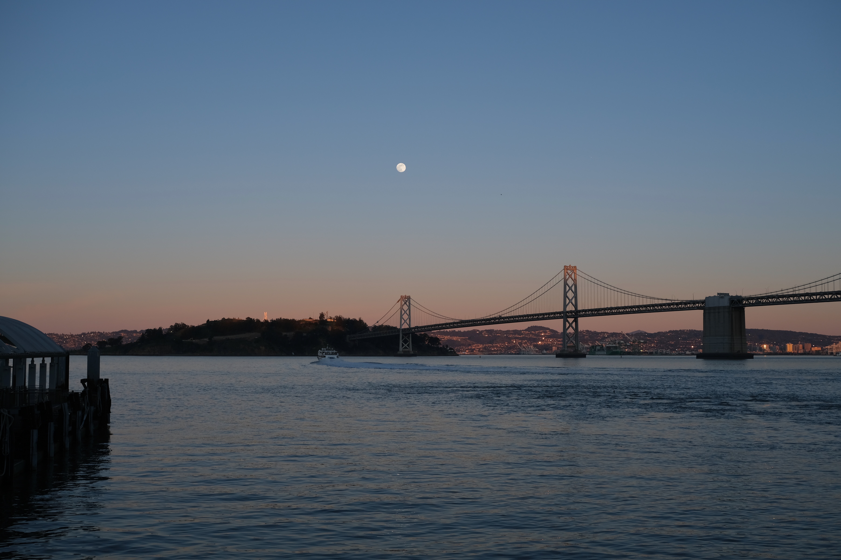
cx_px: 420
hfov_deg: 47.4
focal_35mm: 41
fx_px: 958
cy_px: 280
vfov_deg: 32.6
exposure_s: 1/240
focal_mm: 27
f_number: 5
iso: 160
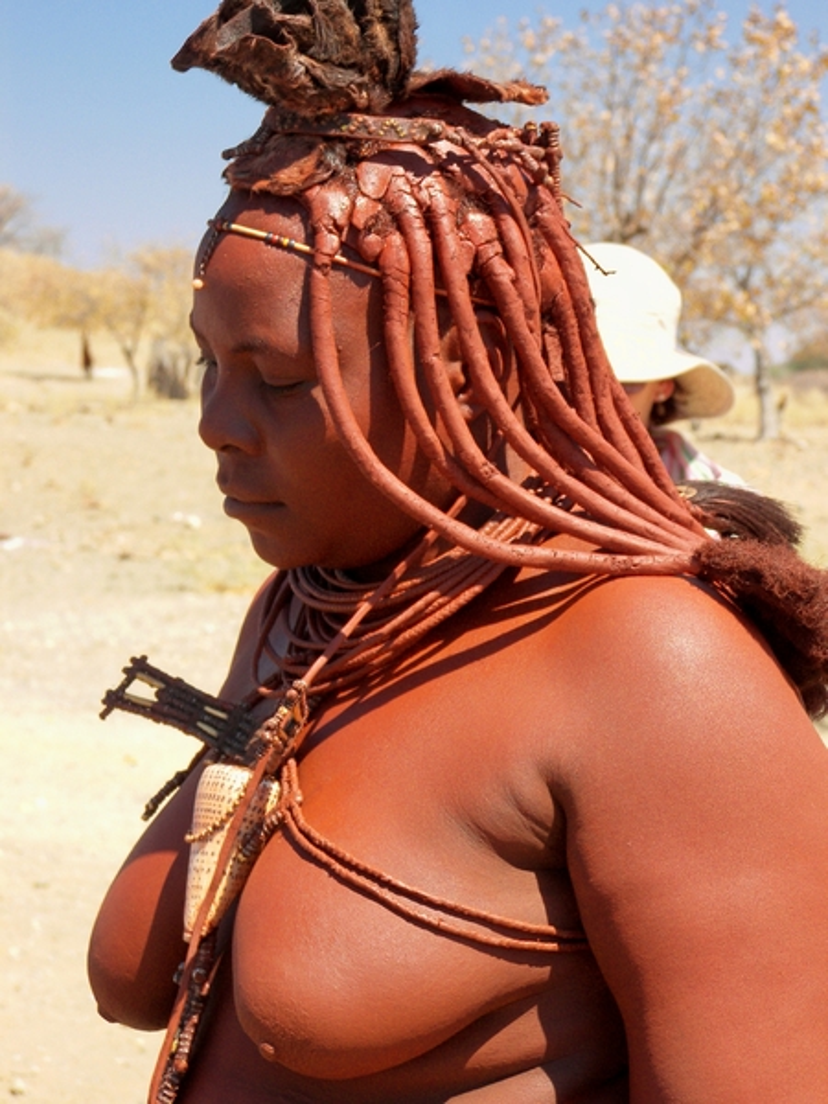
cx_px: 414
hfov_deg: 16.8
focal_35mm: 88
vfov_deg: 22.3
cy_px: 552
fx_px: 2807
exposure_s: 1/320
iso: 50
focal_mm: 18.6
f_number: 4
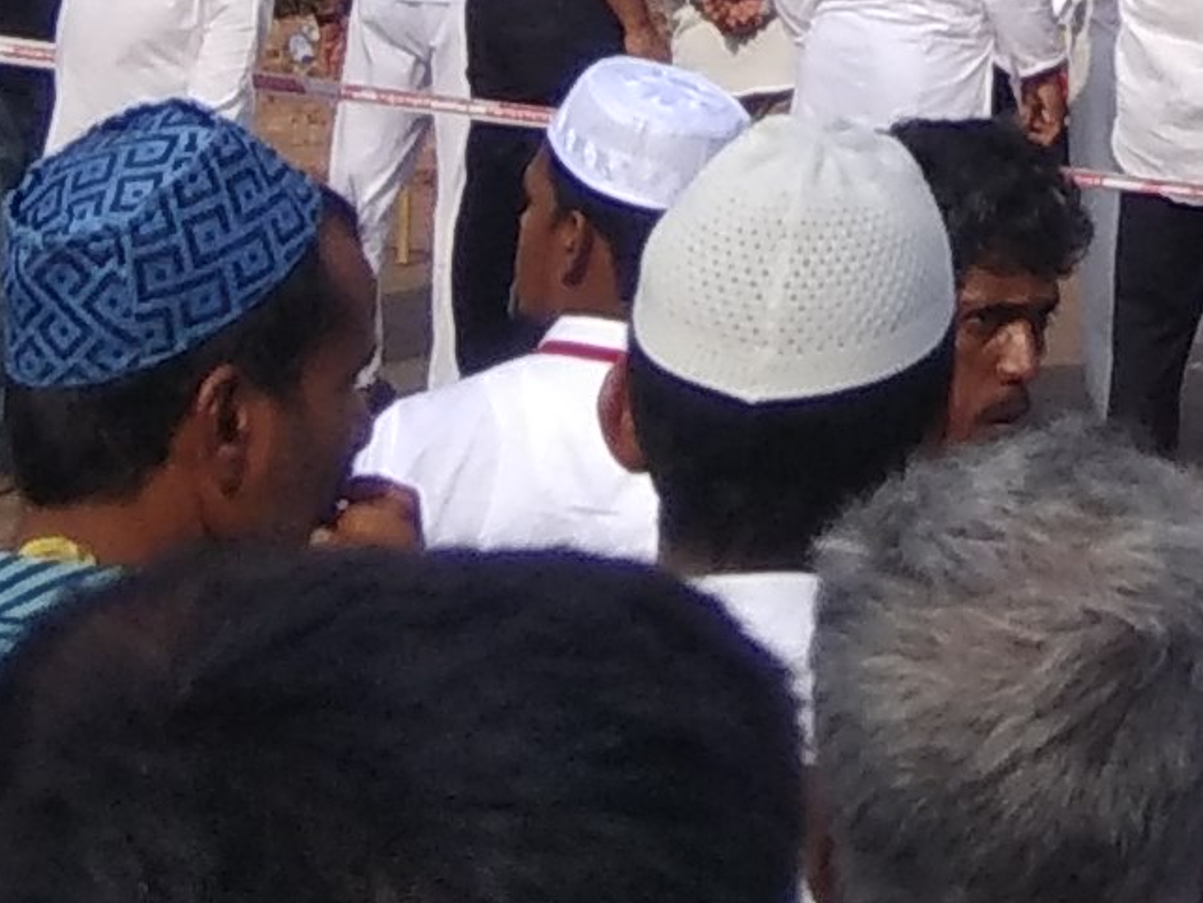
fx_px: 4728
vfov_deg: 9.5
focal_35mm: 136
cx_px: 2057
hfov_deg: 13.3
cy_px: -1399
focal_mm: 3.57
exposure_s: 1/1445
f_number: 2
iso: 100
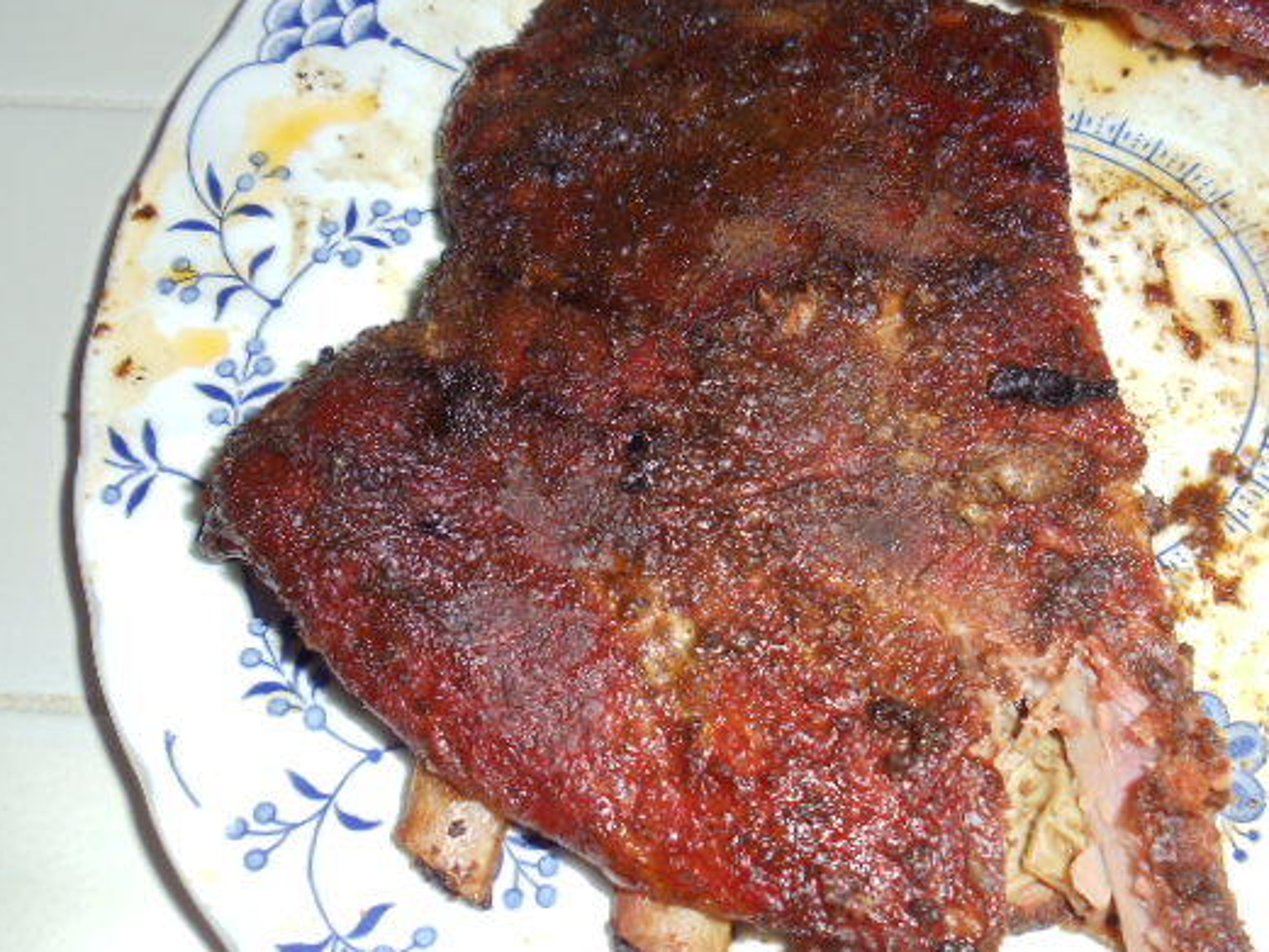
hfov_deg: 35.4
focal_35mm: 54
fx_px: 1980
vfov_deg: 27.0
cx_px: 767
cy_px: 480
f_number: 7.1
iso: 80
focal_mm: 6
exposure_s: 1/30
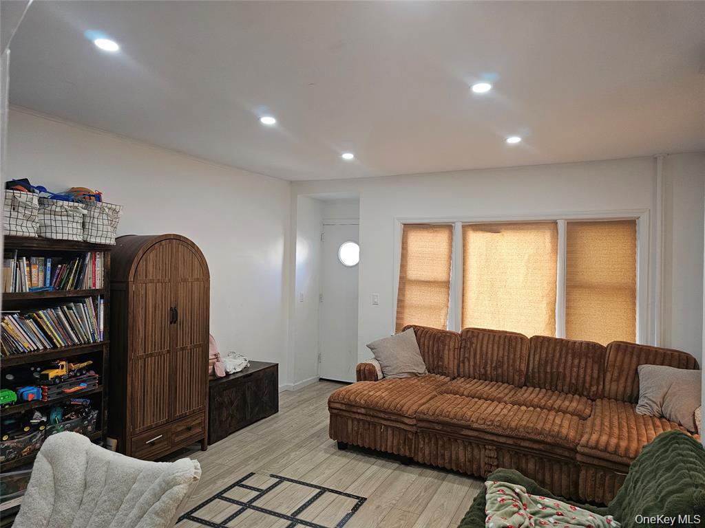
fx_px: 468
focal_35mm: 23
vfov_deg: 58.9
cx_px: 352
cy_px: 264
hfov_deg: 73.9
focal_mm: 6.3
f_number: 1.7
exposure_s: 1/170
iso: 320
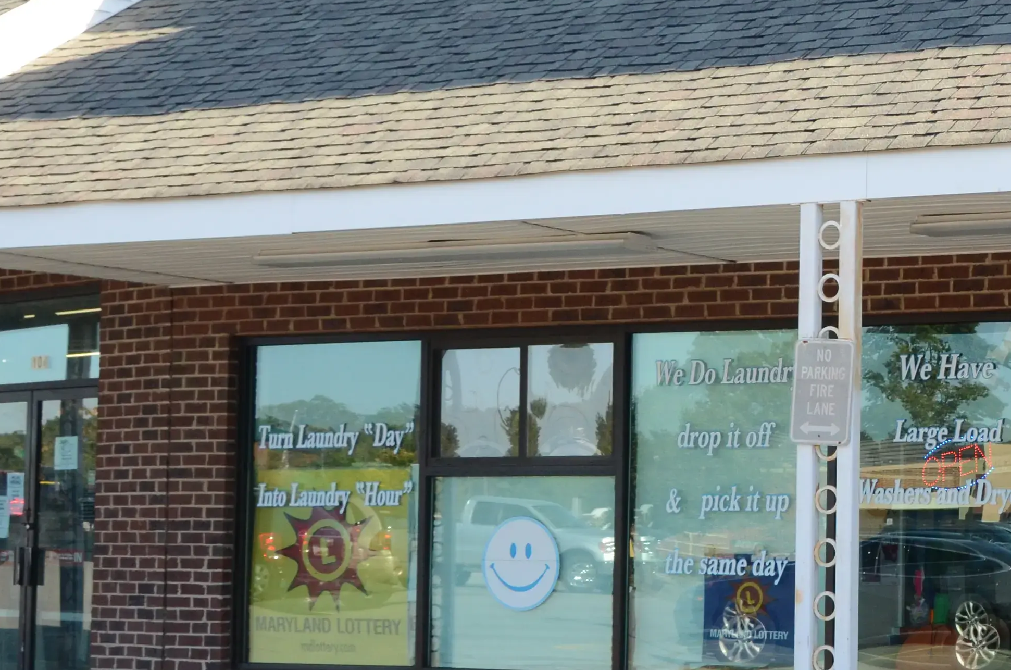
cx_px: 1097
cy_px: 305
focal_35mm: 99
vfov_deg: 13.8
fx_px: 2775
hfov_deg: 19.8
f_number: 9
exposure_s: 1/320
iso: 640
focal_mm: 26
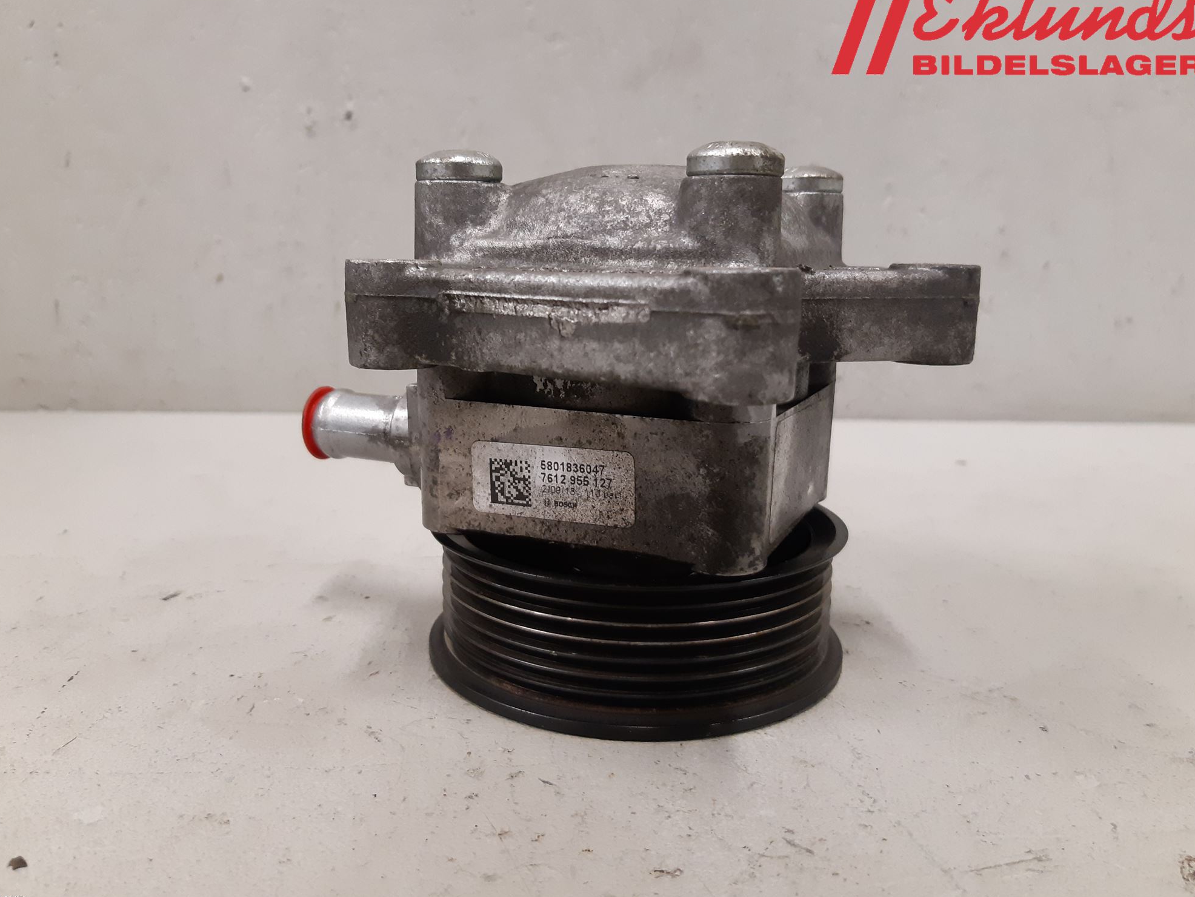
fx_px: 932
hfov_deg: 65.3
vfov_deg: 51.3
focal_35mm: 27
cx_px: 583
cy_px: 438
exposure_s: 1/50
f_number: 1.7
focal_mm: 3.93
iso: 200
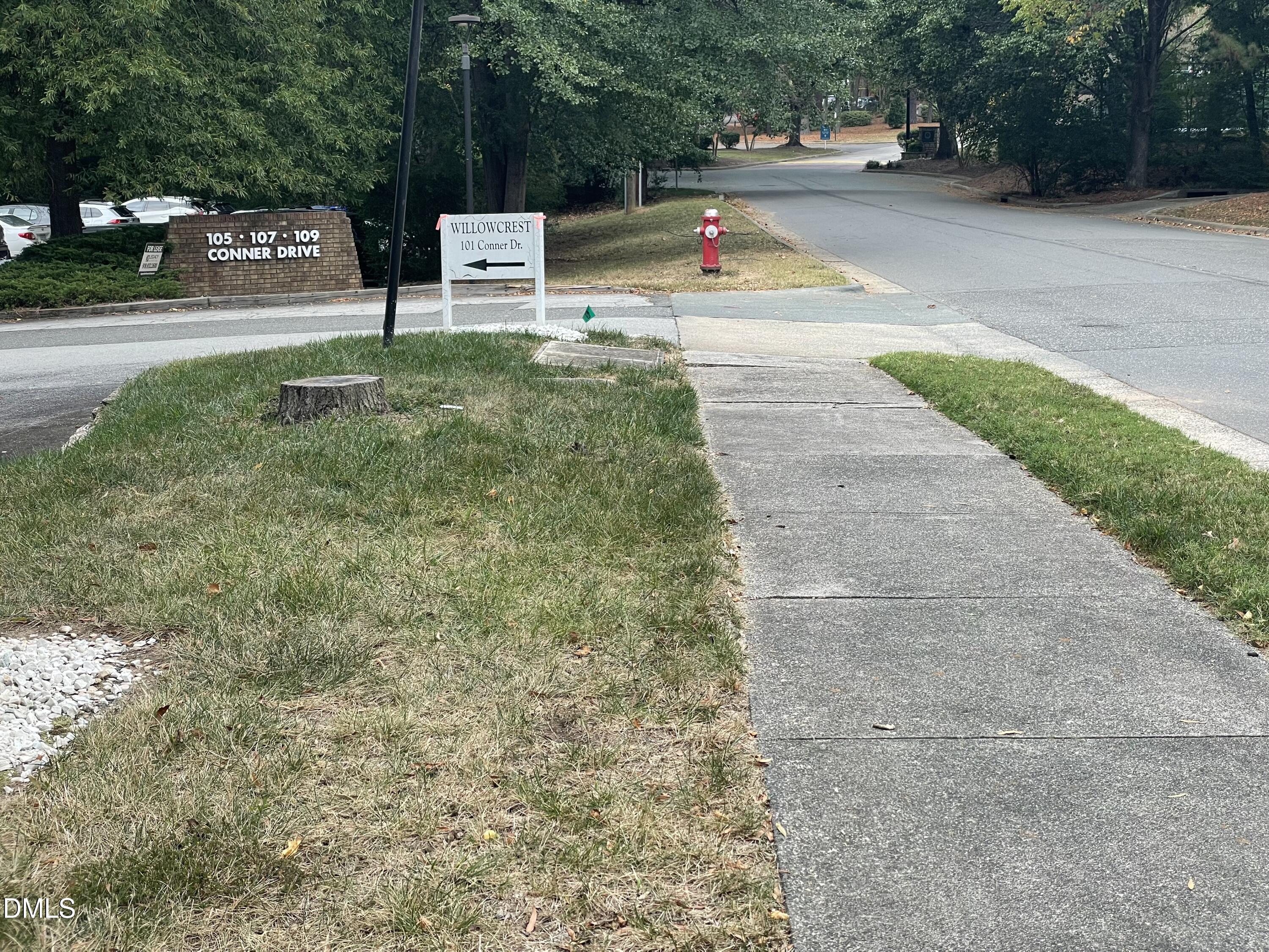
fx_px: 1906
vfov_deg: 28.0
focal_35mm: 52
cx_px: 634
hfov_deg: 36.8
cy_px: 476
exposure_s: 1/343
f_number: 2
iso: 25
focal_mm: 6
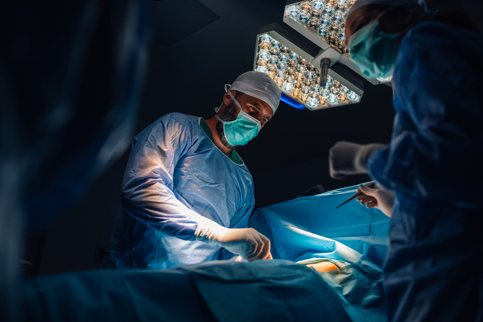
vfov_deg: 37.9
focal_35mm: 35
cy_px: 161
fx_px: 470
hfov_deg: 54.4
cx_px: 242
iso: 200
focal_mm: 35
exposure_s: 1/400
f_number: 2
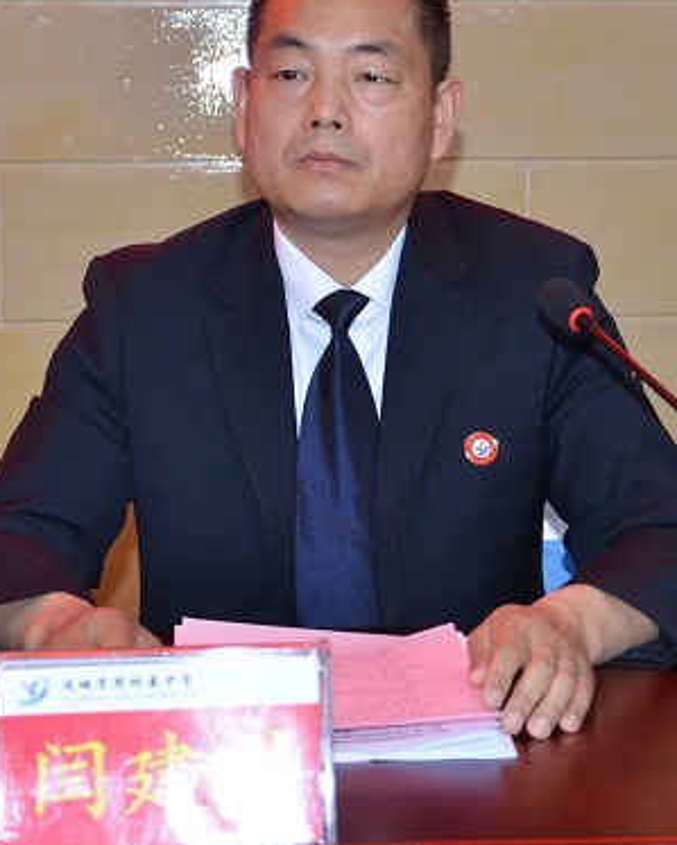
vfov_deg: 20.1
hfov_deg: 16.2
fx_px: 2376
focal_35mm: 95
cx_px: 411
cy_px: 311
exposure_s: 1/60
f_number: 4.8
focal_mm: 32
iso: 1000
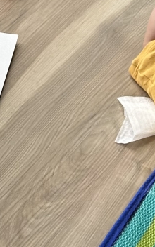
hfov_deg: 6.3
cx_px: -32
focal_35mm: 208
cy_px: -135
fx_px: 1406
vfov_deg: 9.8
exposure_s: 1/336
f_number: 1.78
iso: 64
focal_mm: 6.86
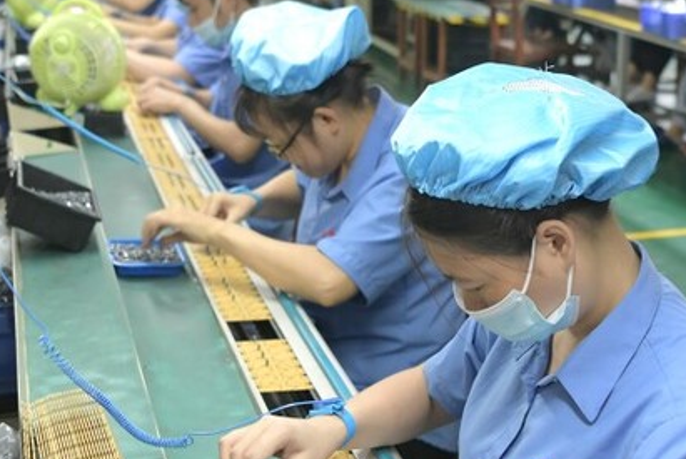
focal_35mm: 70
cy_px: 188
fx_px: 1335
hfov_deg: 28.5
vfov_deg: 19.5
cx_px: 489
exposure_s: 1/60
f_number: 2.8
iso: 1000
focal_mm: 24
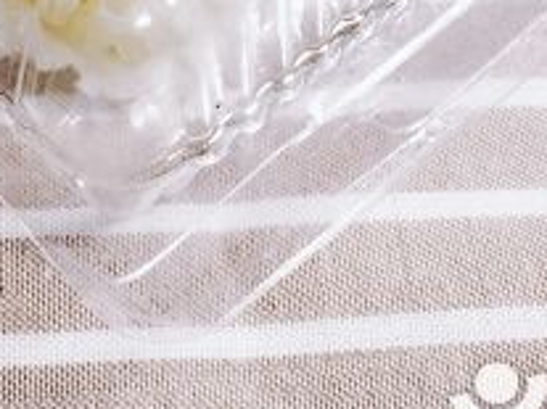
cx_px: 188
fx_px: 1548
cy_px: -131
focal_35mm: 98
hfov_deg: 20.0
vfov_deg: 14.4
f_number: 2.2
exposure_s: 1/100
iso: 50
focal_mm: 4.15
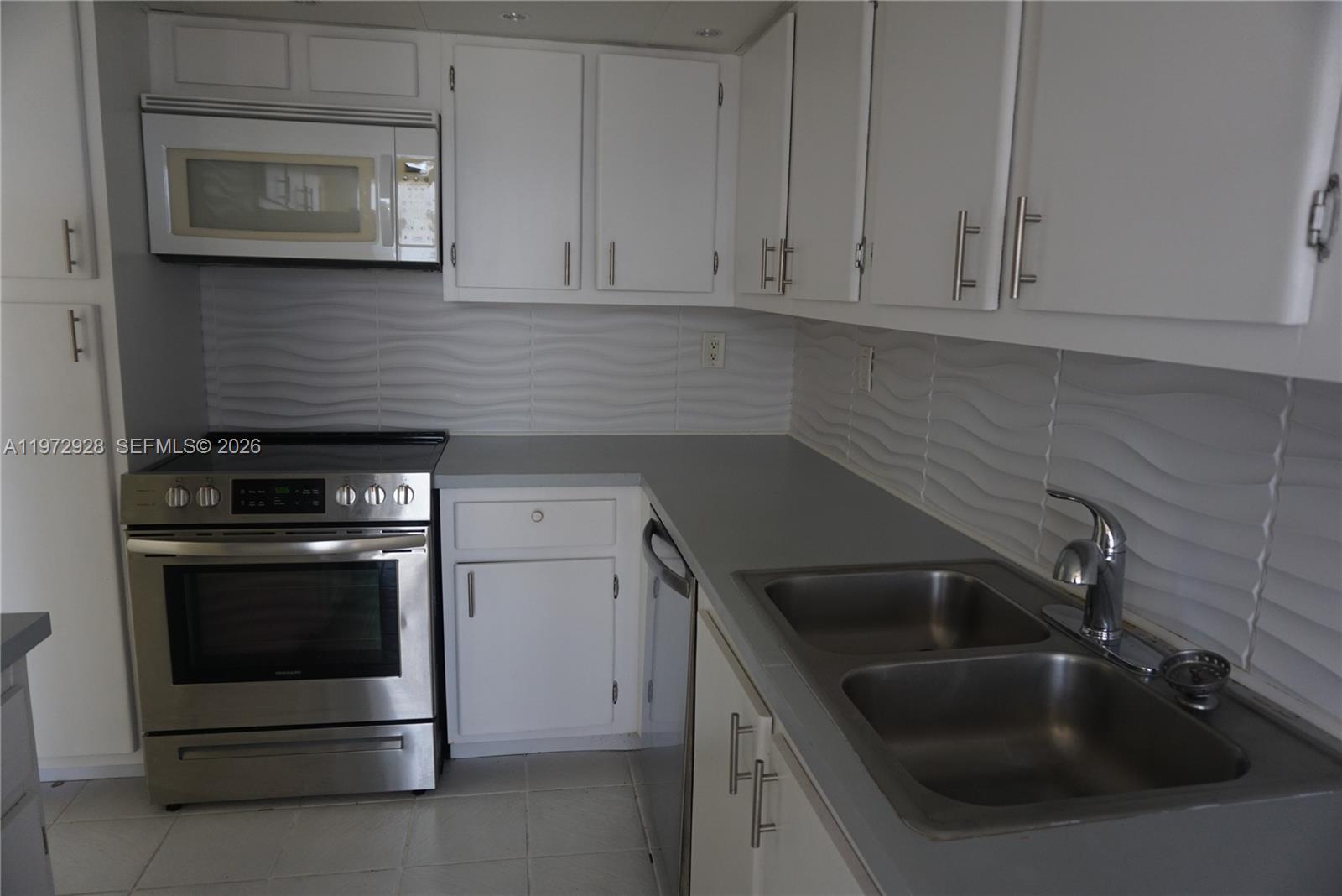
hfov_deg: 73.7
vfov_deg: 53.2
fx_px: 895
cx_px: 671
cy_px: 448
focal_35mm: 24
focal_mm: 16
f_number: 4
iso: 400
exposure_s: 1/160
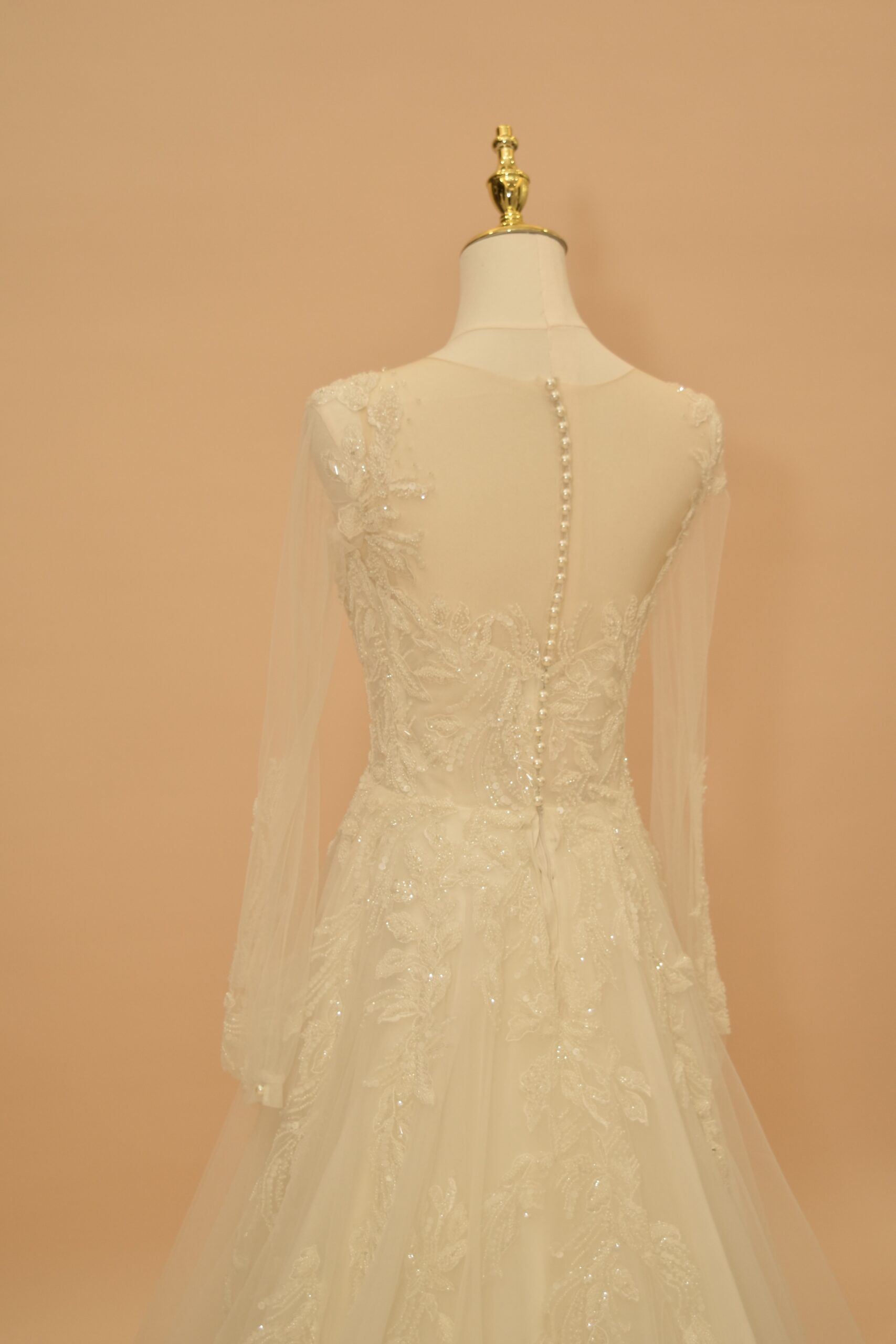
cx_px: 448
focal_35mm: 52
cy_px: 672
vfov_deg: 37.8
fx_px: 1960
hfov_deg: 25.8
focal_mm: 35
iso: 250
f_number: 4.5
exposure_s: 1/100
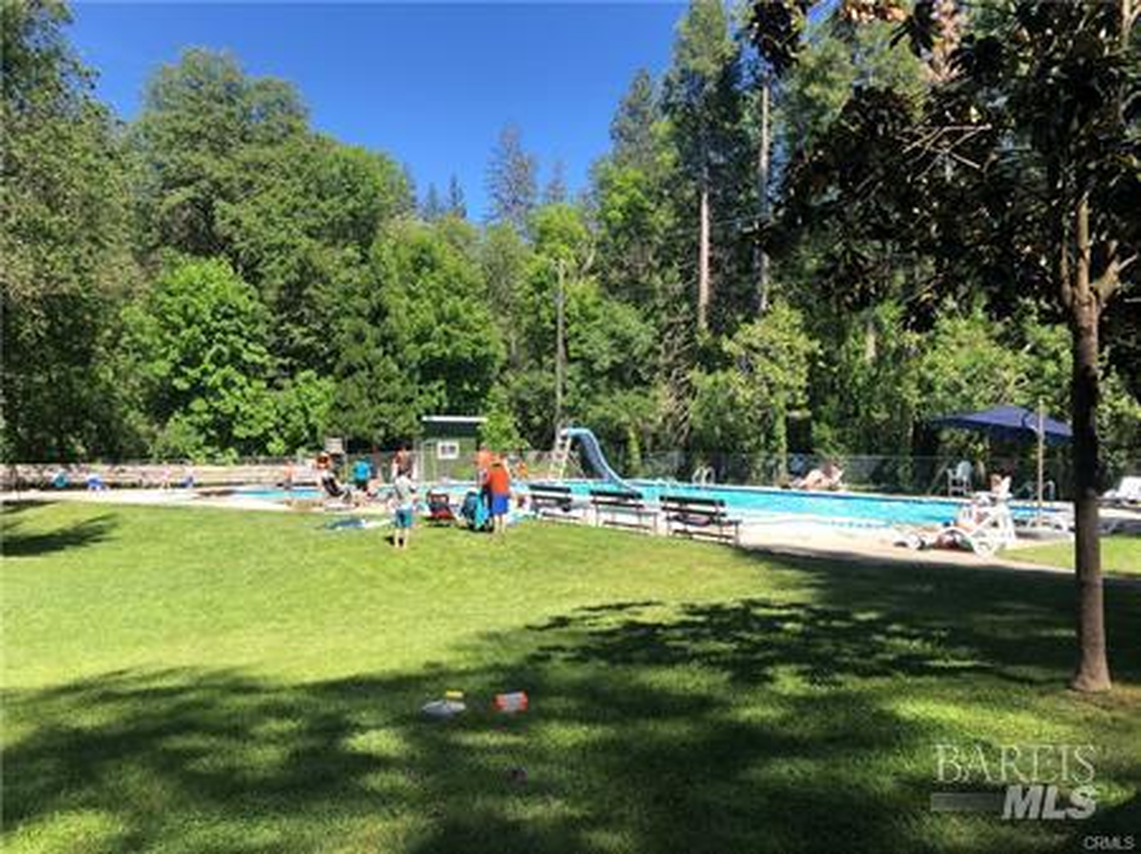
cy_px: 427
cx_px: 570
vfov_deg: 49.7
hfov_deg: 63.5
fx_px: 922
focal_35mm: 28
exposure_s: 1/823
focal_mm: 3.99
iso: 20
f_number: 1.8
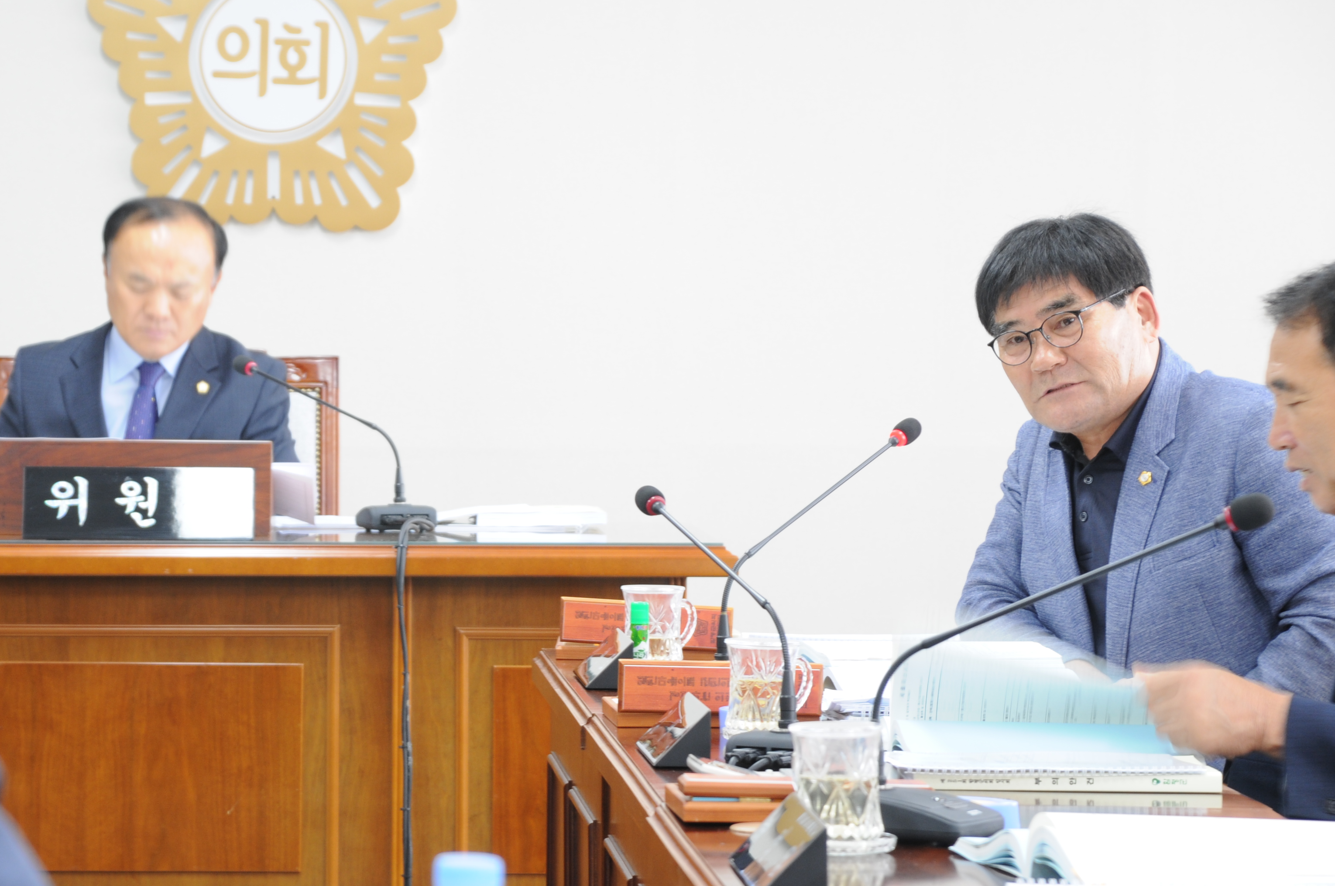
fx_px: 5841
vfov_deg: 8.7
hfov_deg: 13.0
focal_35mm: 158
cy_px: 476
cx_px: 436
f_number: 5
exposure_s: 1/6
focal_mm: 75
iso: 200
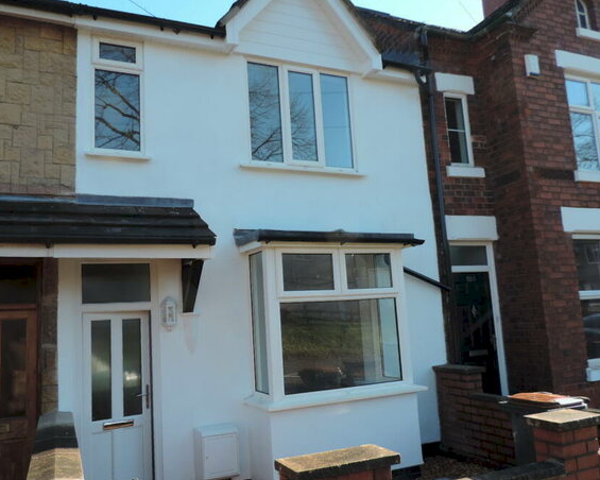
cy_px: 247
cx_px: 272
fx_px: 515
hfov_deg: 60.3
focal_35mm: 29
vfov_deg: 50.0
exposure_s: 1/250
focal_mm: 4.3
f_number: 3
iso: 80
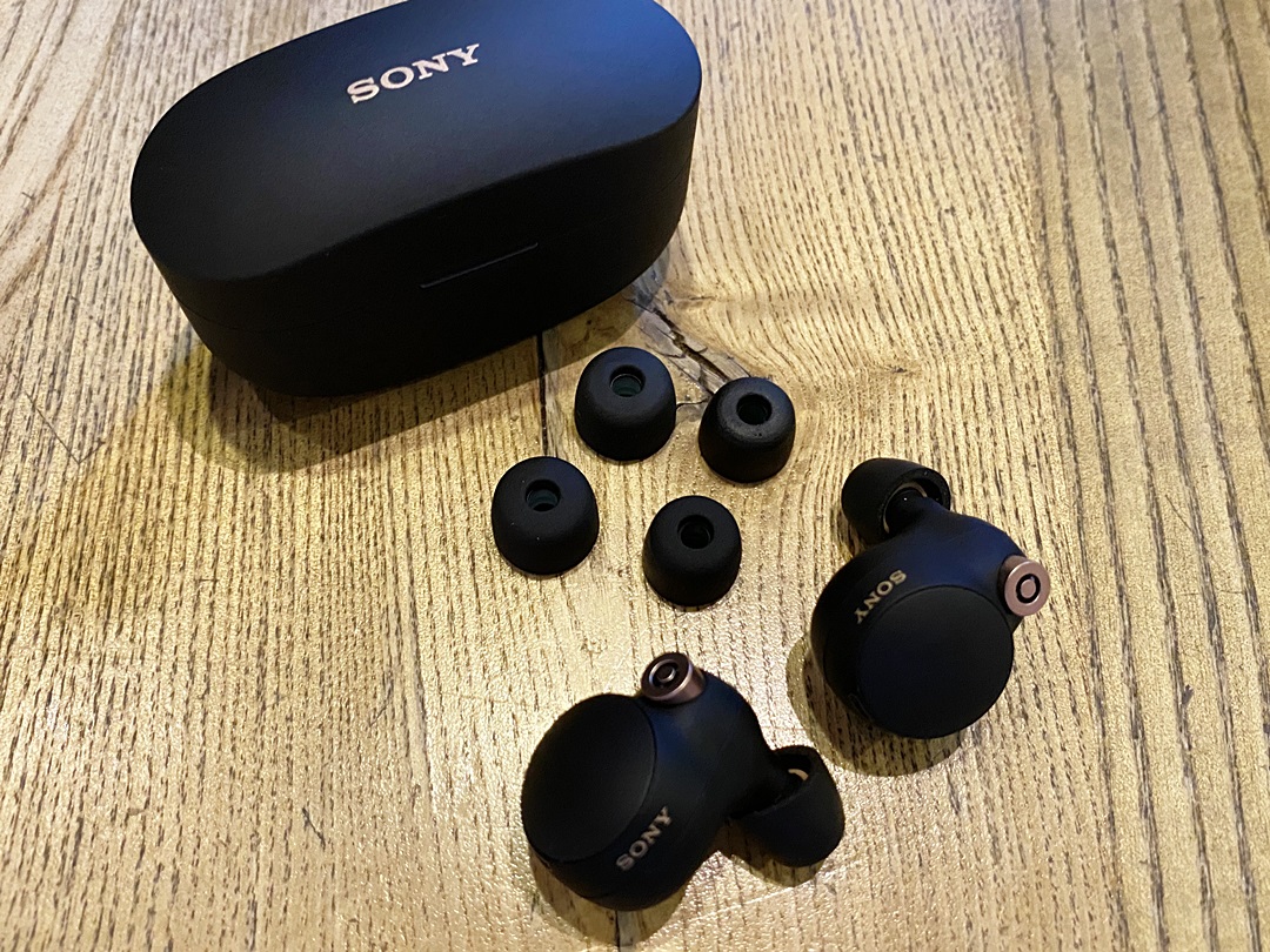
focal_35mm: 26
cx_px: 635
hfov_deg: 67.3
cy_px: 476
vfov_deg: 53.1
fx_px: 954
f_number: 1.8
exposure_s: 1/60
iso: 500
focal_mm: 4.25
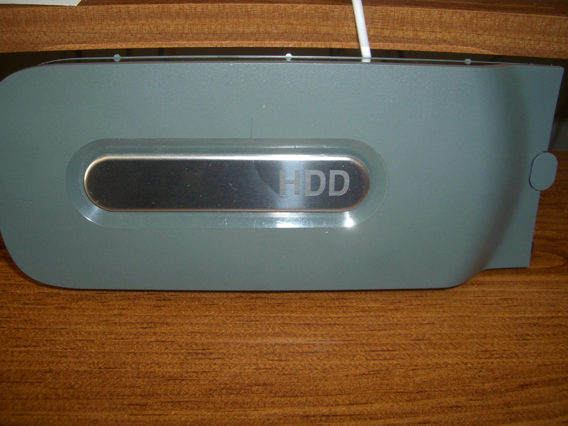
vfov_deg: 37.7
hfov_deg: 49.0
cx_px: 284
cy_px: 213
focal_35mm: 38
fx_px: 624
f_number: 5.6
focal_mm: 7.9
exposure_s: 1/30
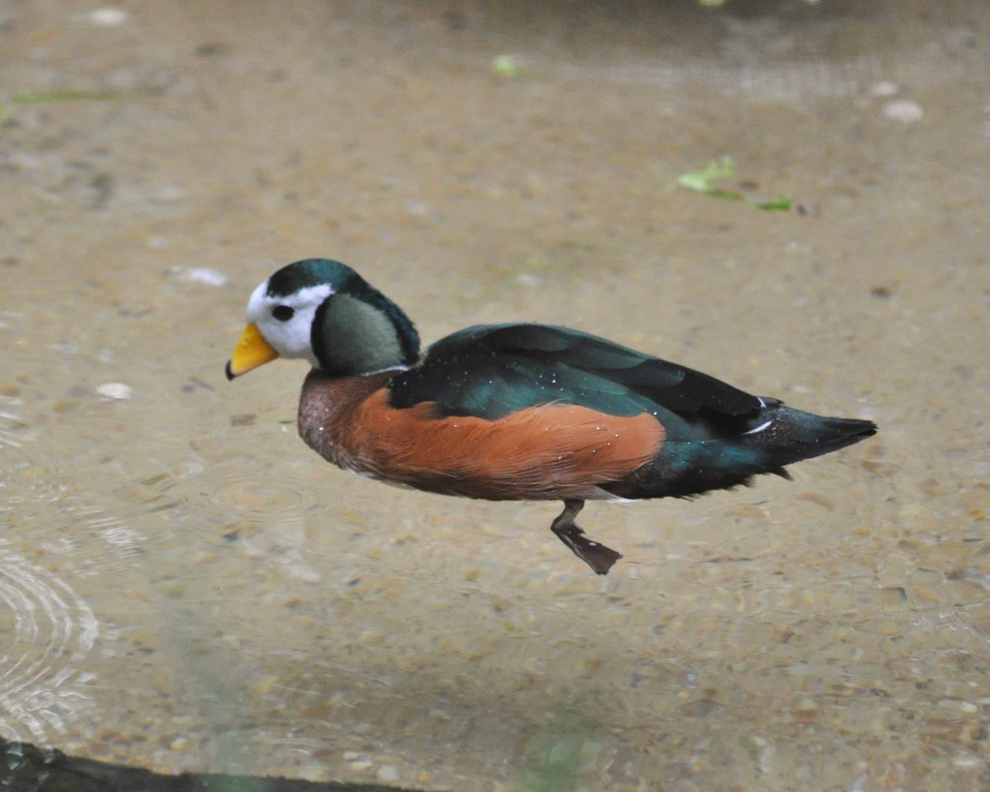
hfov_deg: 6.7
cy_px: 397
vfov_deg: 5.4
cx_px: 413
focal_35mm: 289
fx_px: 8467
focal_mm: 170
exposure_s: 1/500
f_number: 4.5
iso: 1400
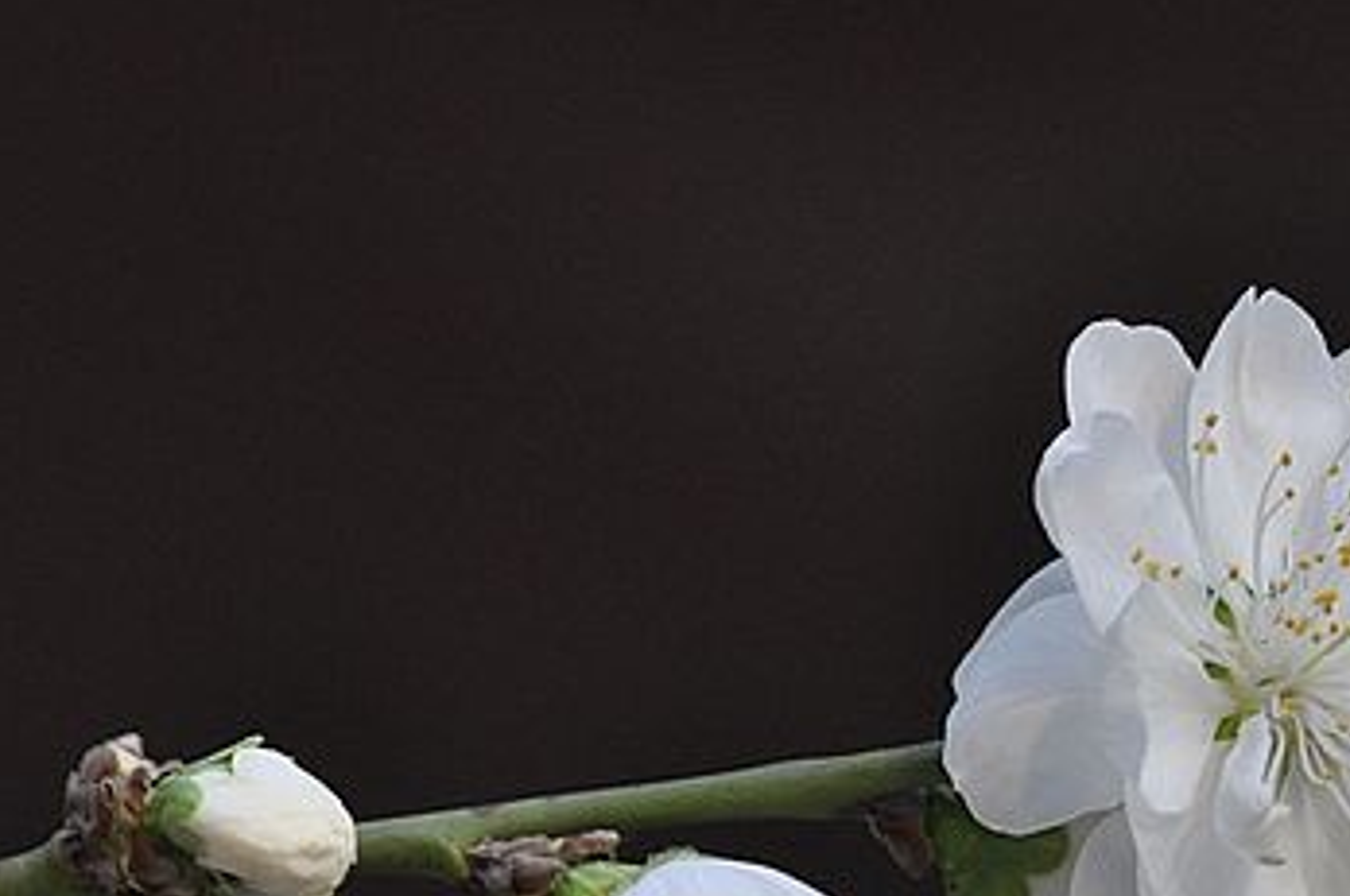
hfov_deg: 3.2
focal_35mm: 655
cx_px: 1044
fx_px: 24528
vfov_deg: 2.1
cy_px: 875
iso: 800
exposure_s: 1/320
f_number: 5.6
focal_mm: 190
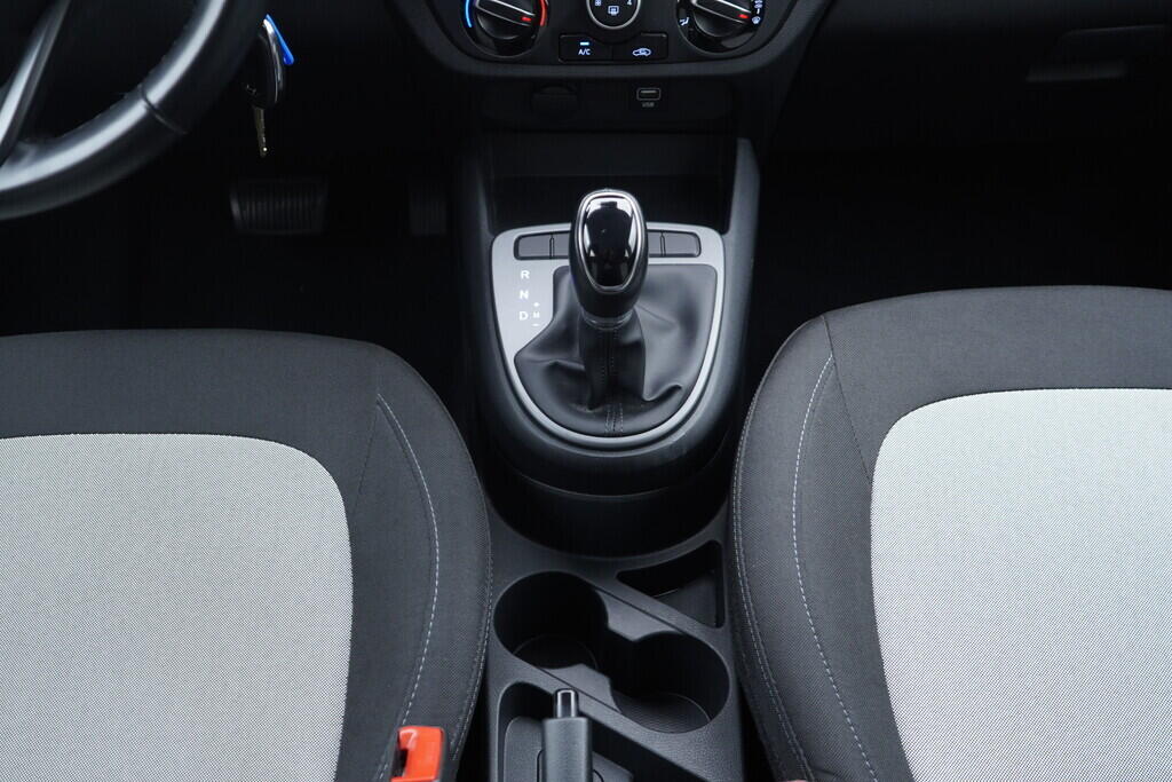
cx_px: 586
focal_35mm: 36
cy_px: 391
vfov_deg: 36.9
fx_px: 1172
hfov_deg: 53.1
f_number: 2.8
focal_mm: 24
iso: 400
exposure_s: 1/40
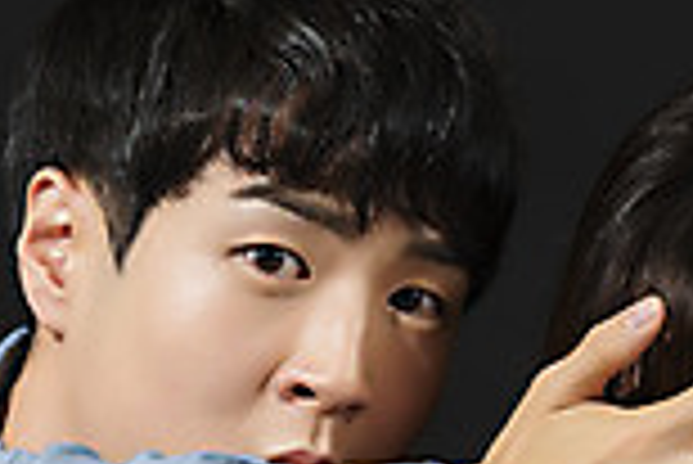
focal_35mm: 663
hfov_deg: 3.1
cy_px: 604
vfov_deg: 2.1
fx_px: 12775
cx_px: 295
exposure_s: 1/125
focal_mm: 170
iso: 100
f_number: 4
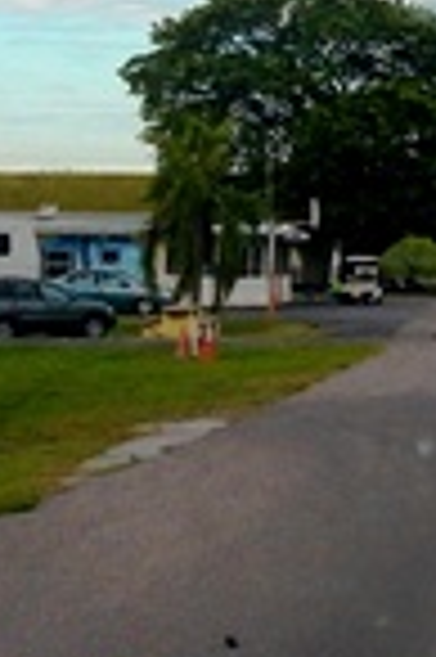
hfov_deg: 16.4
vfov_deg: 24.4
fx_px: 1493
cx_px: 387
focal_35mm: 82
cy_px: 130
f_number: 2.8
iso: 125
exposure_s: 1/640
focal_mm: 4.3
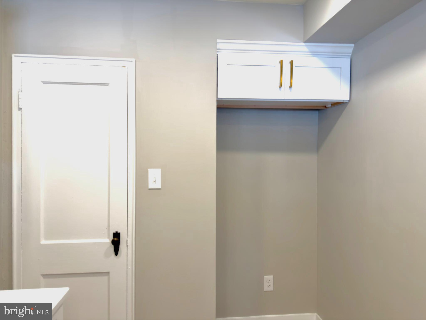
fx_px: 295
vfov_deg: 56.8
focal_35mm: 24
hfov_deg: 71.6
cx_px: 213
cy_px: 160
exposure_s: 1/60
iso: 64
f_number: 1.78
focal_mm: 6.76
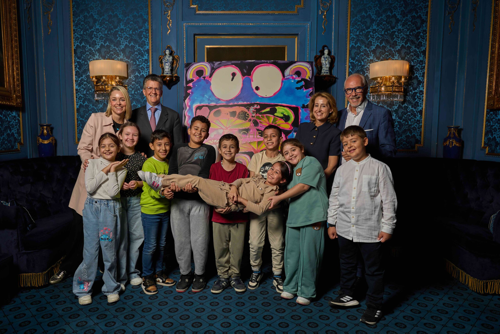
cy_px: 167
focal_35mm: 24
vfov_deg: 53.1
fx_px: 333
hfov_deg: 73.7
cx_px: 250
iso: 200
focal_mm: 24
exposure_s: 1/250
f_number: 6.3
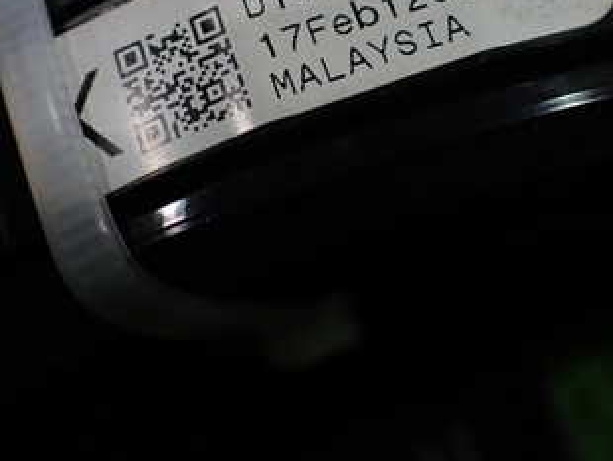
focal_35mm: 58
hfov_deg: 33.2
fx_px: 1028
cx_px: 308
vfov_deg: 24.8
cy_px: 89
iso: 250
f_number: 2.3
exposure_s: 1/125
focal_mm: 5.4
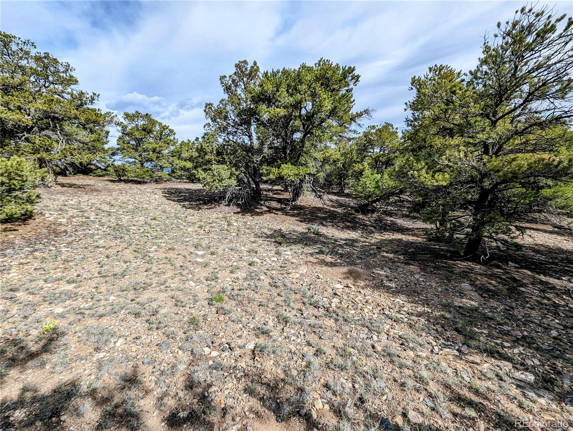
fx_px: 215
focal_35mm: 13
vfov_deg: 90.1
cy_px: 216
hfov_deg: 106.1
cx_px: 286
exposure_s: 1/1408
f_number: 2.2
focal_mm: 1.95
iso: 47
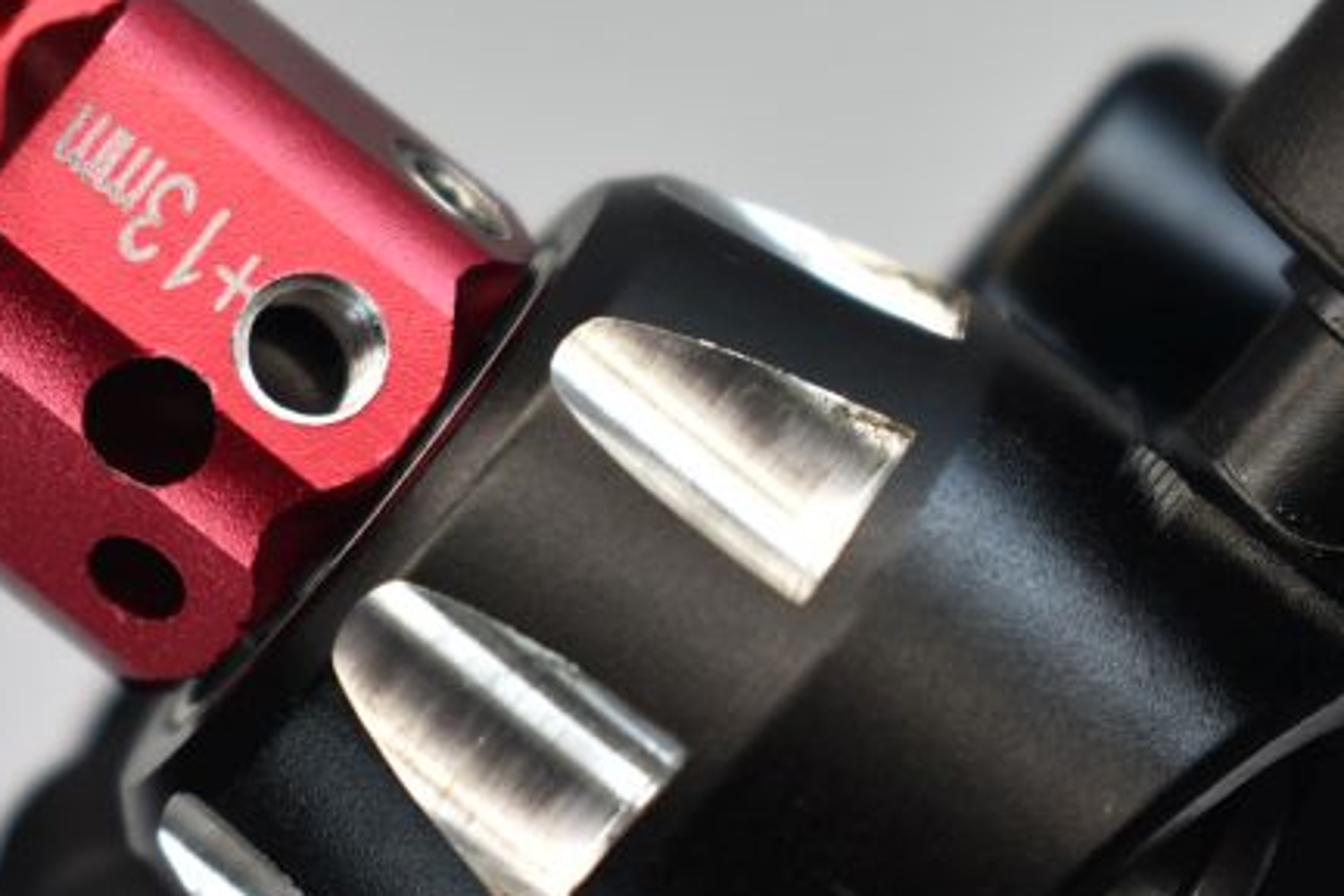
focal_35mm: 191
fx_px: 7136
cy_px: 333
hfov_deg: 10.7
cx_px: -31
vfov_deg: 7.2
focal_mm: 55
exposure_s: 1/160
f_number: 6.3
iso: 100
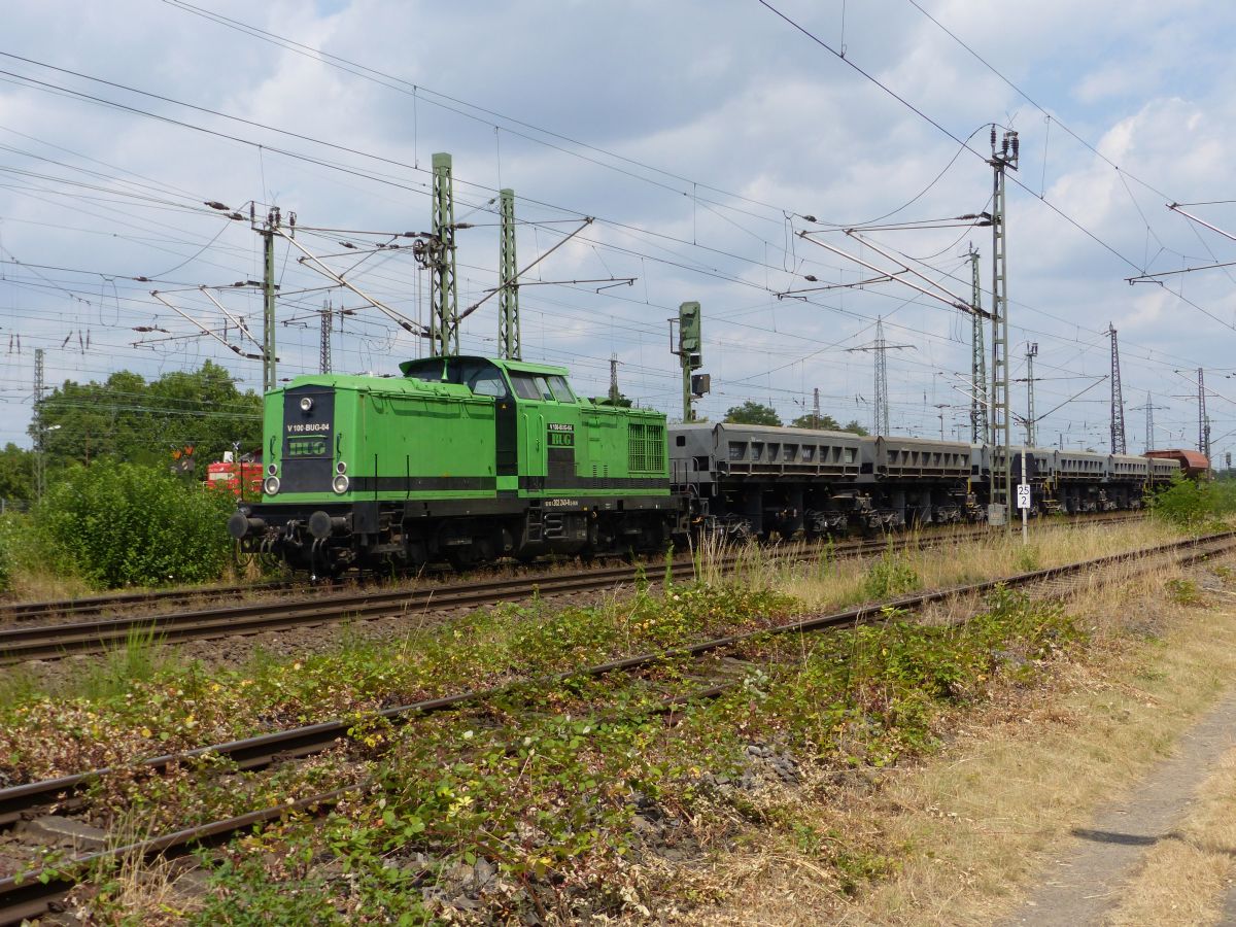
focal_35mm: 45
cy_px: 464
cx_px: 618
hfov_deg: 42.1
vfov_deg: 32.2
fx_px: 1607
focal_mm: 8.1
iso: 100
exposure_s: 1/1000
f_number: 4
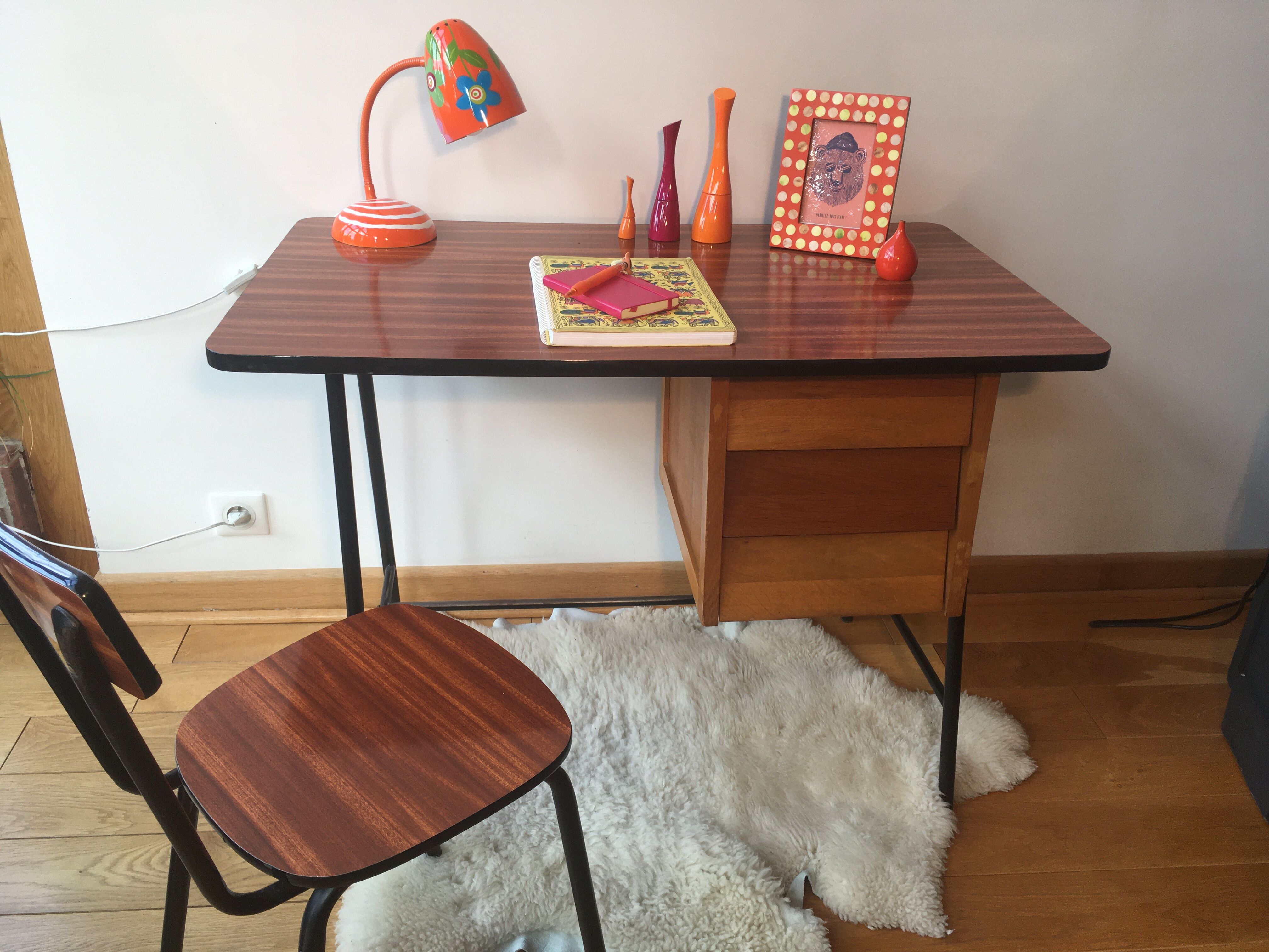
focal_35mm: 29
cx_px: 634
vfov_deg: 48.2
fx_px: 1063
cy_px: 476
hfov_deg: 61.7
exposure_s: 1/100
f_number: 2.2
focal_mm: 4.15
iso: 32
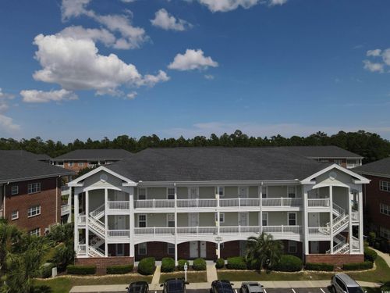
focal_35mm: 24
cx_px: 195
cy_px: 146
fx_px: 270
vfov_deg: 56.8
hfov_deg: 71.6
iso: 100
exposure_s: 1/100
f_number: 2.8
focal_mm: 4.5
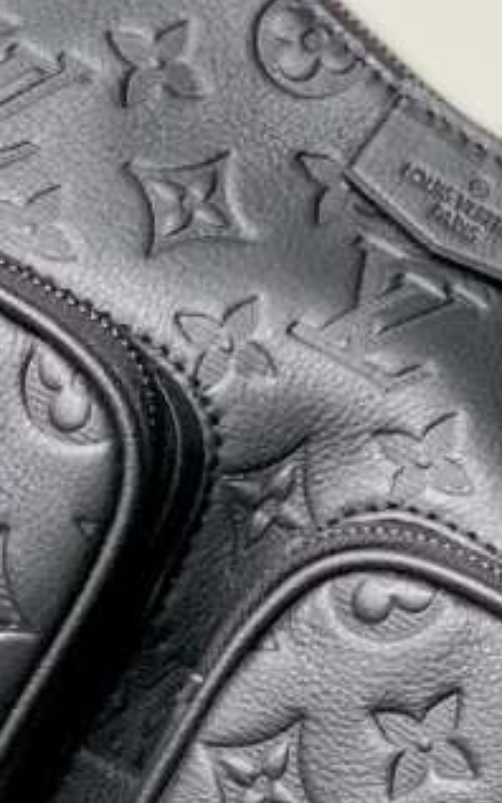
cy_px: 263
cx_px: 294
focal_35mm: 250
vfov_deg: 8.4
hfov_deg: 5.2
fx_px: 5475
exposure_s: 1/122
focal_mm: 6
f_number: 2.4
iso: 100
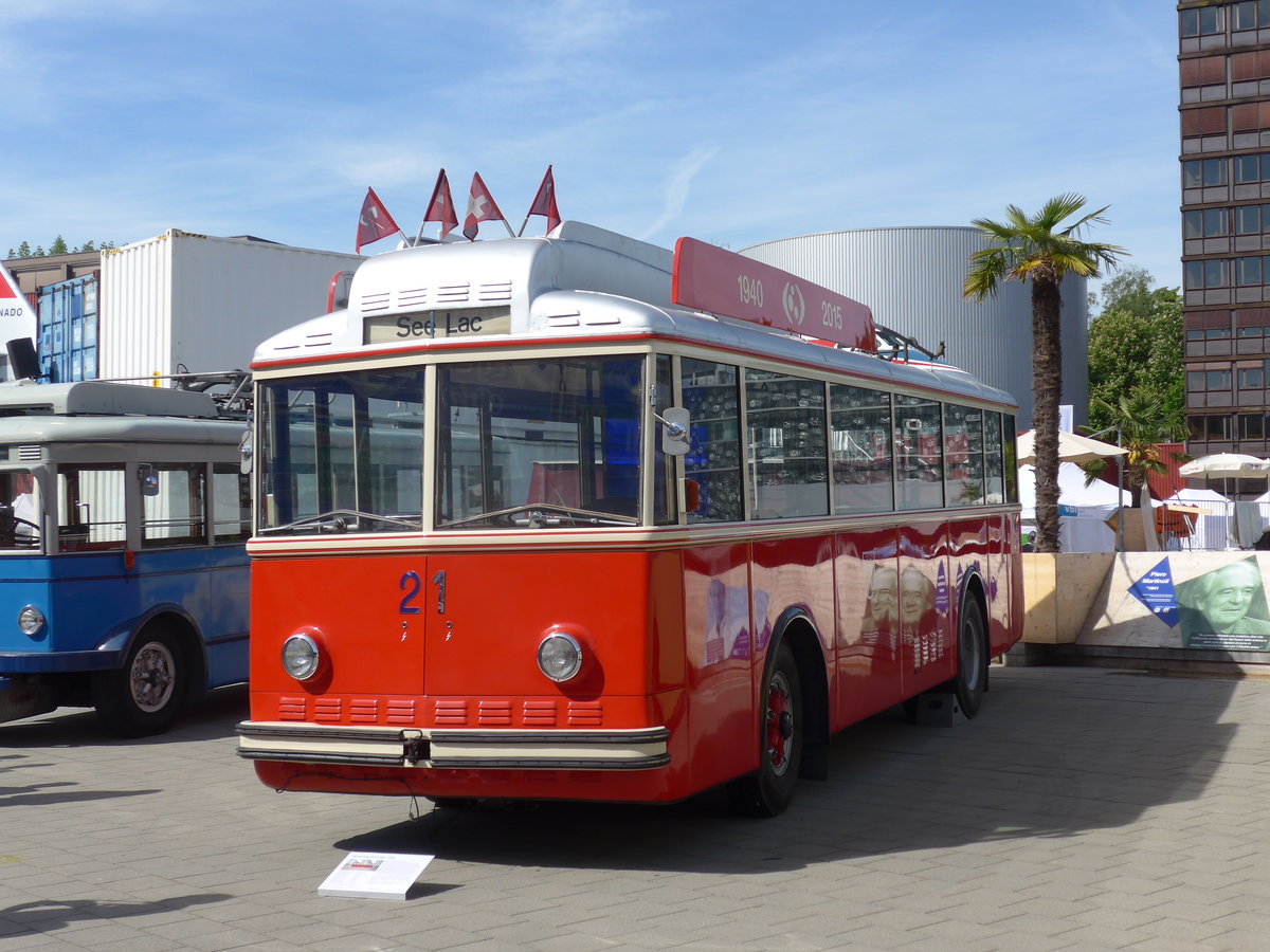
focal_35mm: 49
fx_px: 1798
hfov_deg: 38.9
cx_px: 635
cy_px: 476
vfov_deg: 29.7
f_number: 3.2
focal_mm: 10.1
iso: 80
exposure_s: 1/1300
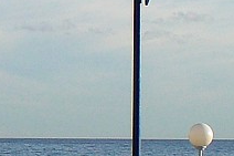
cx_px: -46
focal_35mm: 191
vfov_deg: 7.2
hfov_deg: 10.6
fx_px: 1241
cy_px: 77
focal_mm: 6.3
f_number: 4.4
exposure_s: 1/400
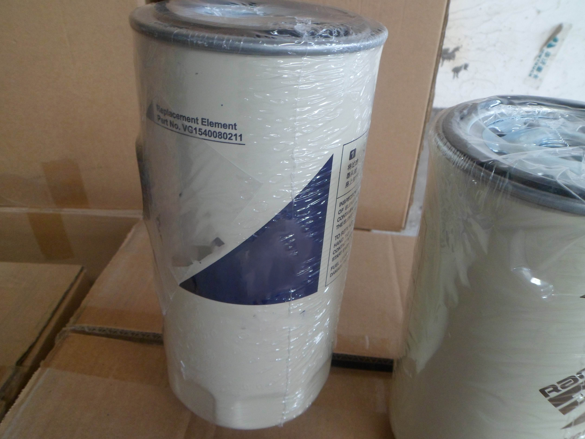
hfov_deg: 65.3
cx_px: 292
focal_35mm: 27
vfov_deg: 51.4
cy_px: 220
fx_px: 456
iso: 160
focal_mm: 4.9
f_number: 3.3
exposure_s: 1/45
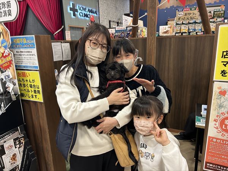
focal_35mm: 26
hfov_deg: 67.3
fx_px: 171
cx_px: 114
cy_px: 86
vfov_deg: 53.1
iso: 125
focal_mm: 5.7
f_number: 1.5
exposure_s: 1/120
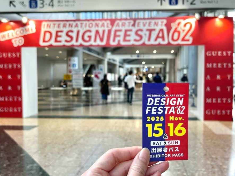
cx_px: 115
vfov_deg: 49.8
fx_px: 190
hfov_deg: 63.4
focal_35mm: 28
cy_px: 87
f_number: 1.6
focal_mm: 5.1
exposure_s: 1/121
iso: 64
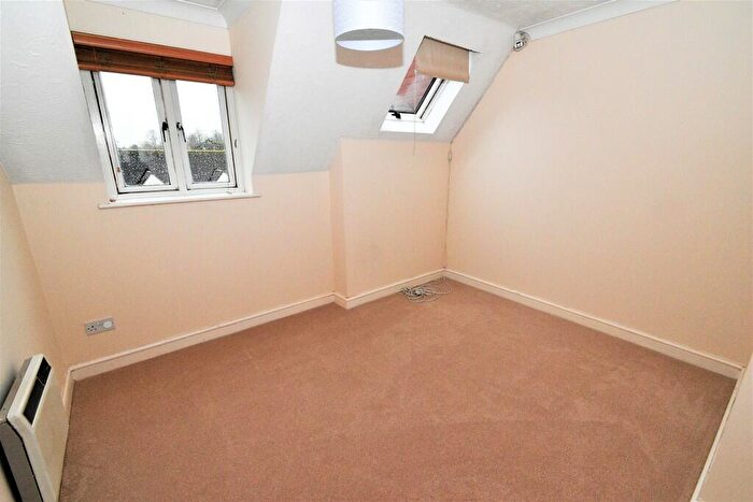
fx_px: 314
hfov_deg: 100.4
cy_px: 251
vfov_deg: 77.4
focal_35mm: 15
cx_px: 376
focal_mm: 10
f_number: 9
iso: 2500
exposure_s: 1/60
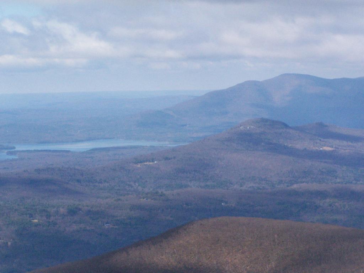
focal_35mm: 159
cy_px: 136
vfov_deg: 9.3
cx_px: 182
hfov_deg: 12.4
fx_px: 1672
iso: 400
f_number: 6.3
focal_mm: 26.4
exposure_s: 1/1600
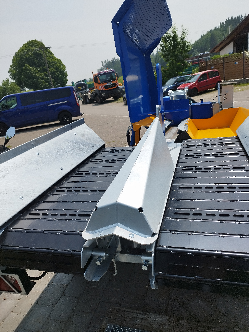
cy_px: 166
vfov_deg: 71.6
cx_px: 124
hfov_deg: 56.8
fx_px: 230
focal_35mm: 24
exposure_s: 1/1486
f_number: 1.89
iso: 50
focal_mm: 5.89
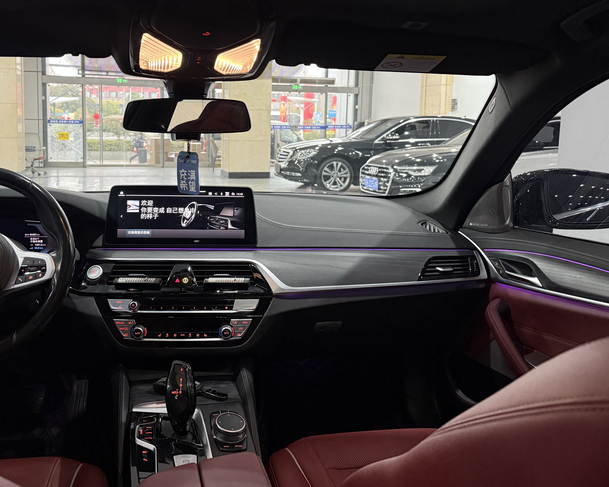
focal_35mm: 32
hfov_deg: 55.2
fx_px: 577
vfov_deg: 45.4
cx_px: 242
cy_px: 183
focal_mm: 6.76
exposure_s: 1/49
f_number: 1.78
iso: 640
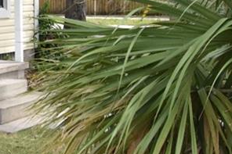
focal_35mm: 81
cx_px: -126
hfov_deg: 20.9
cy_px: 16
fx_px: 522
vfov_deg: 16.6
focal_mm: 10
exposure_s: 1/3000
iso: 800
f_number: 4
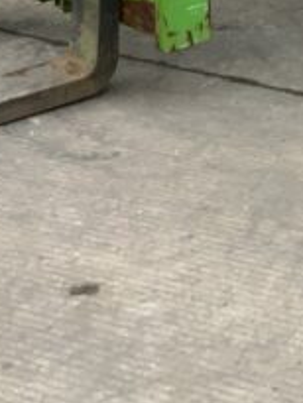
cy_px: -320
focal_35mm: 145
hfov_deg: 9.6
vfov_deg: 12.4
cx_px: 600
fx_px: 1691
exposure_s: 1/816
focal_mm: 3
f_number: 1.8
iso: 16
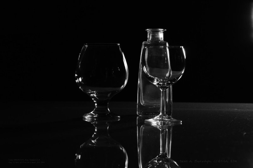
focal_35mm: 75
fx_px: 526
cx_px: 126
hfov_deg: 27.0
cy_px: 84
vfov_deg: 18.1
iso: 1600
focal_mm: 50
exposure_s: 1/500
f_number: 5.6
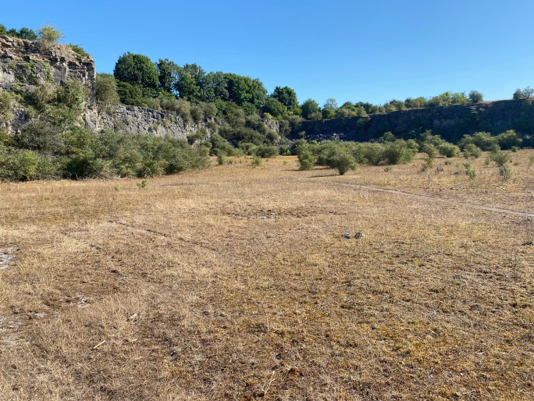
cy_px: 200
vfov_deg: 53.1
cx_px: 267
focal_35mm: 26
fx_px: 401
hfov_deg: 67.3
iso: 32
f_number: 1.8
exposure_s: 1/2028
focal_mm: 4.25
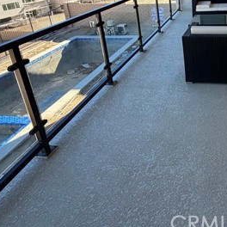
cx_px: 211
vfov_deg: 49.1
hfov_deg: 47.6
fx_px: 223
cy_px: 29
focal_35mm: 30
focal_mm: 2.22
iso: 64
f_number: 2.2
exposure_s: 1/502
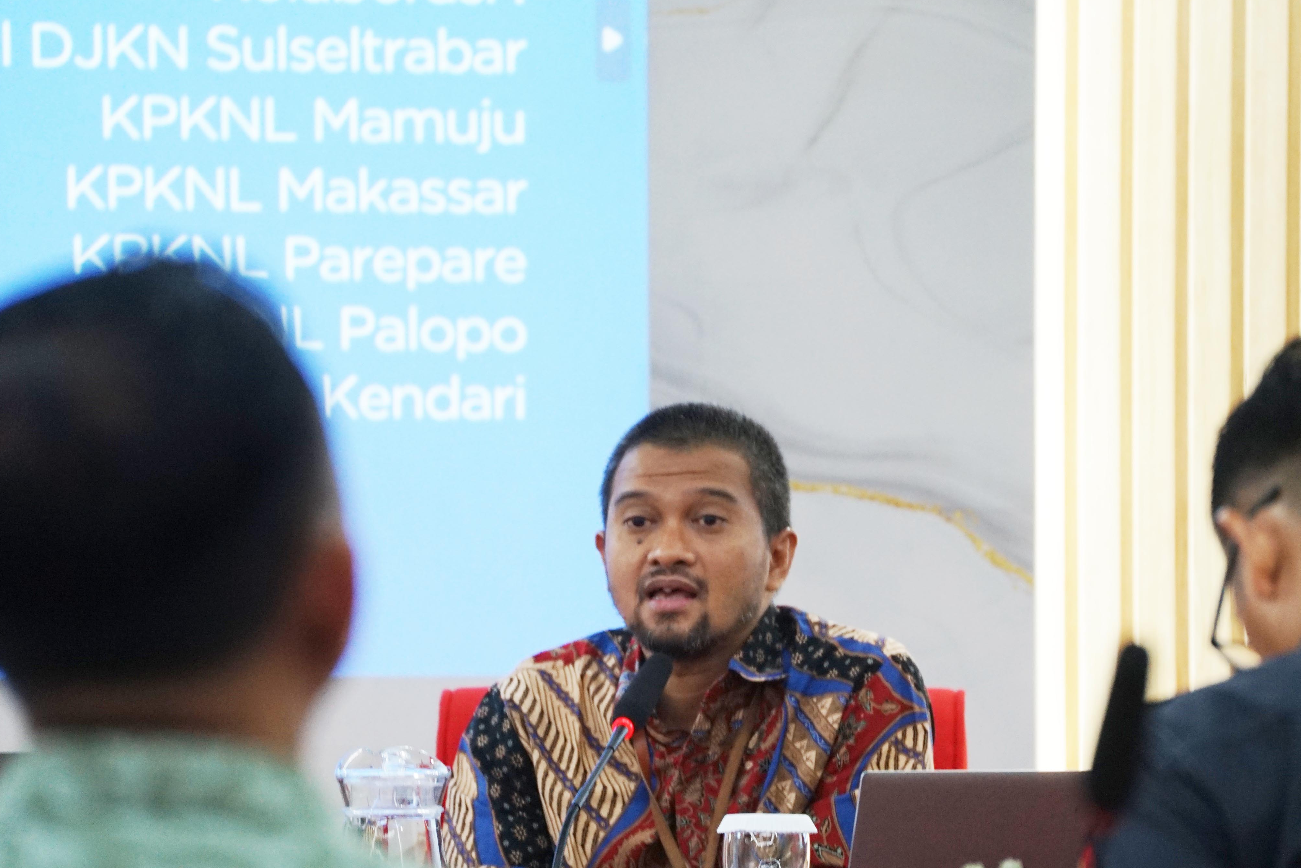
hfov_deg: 5.7
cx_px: 742
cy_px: 456
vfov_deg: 3.8
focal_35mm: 362
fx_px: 13081
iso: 1000
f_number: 6.3
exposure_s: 1/60
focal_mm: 243
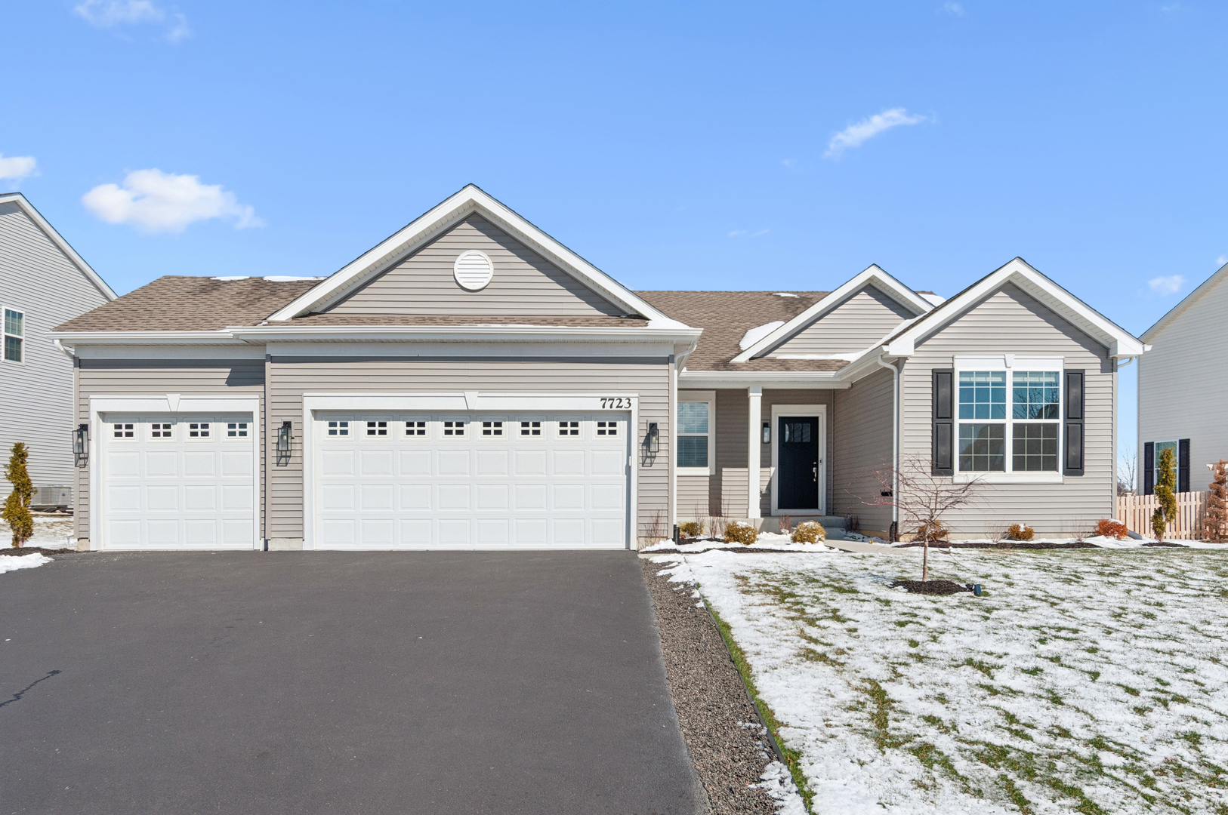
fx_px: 818
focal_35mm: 24
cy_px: 408
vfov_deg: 53.0
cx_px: 614
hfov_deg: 73.8
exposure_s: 1/1000
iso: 250
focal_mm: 16
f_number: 8
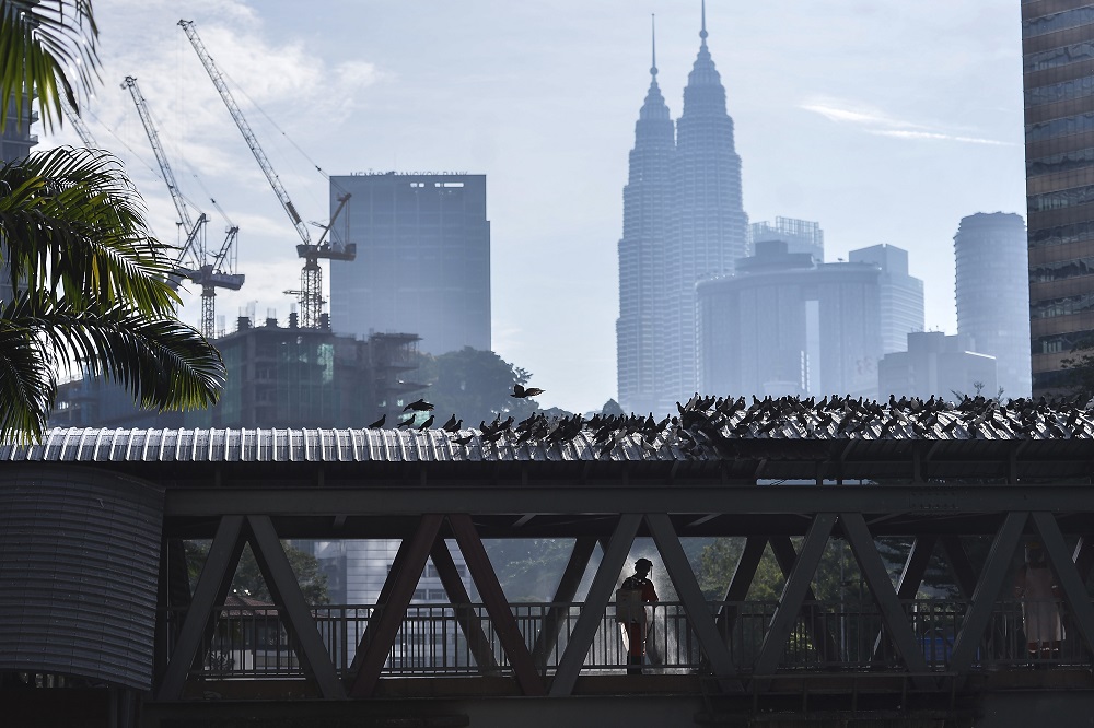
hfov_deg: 28.9
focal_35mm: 70
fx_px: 2126
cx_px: 547
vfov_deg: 19.4
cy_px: 364
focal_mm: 70
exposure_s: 1/6400
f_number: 3.5
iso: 200
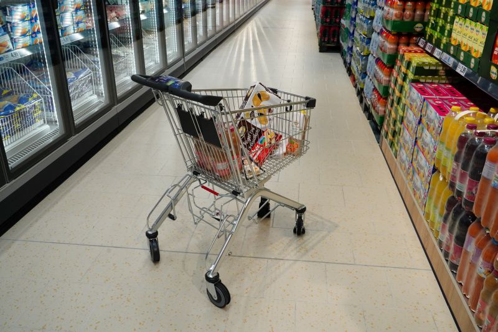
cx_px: 249
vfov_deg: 43.6
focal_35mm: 30
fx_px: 415
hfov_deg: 61.9
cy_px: 166
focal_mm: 30
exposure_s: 1/250
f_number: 9
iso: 4000
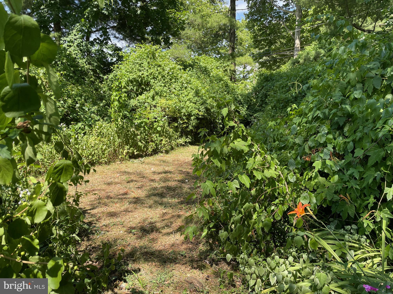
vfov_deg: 53.1
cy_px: 147
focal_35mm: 26
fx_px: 295
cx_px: 196
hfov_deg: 67.3
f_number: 1.6
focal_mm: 4.2
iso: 32
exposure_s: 1/716
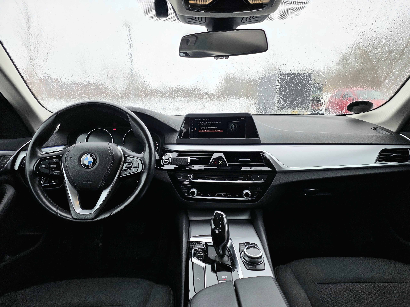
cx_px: 205
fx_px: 272
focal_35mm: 23
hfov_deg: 73.9
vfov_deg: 58.9
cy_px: 154
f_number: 1.7
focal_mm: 6.3
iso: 12
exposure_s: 1/123
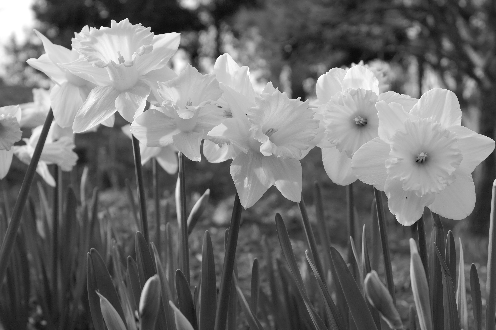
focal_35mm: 77
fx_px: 1060
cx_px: 248
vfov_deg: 17.7
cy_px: 165
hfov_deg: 26.3
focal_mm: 50
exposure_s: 1/125
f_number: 9
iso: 200
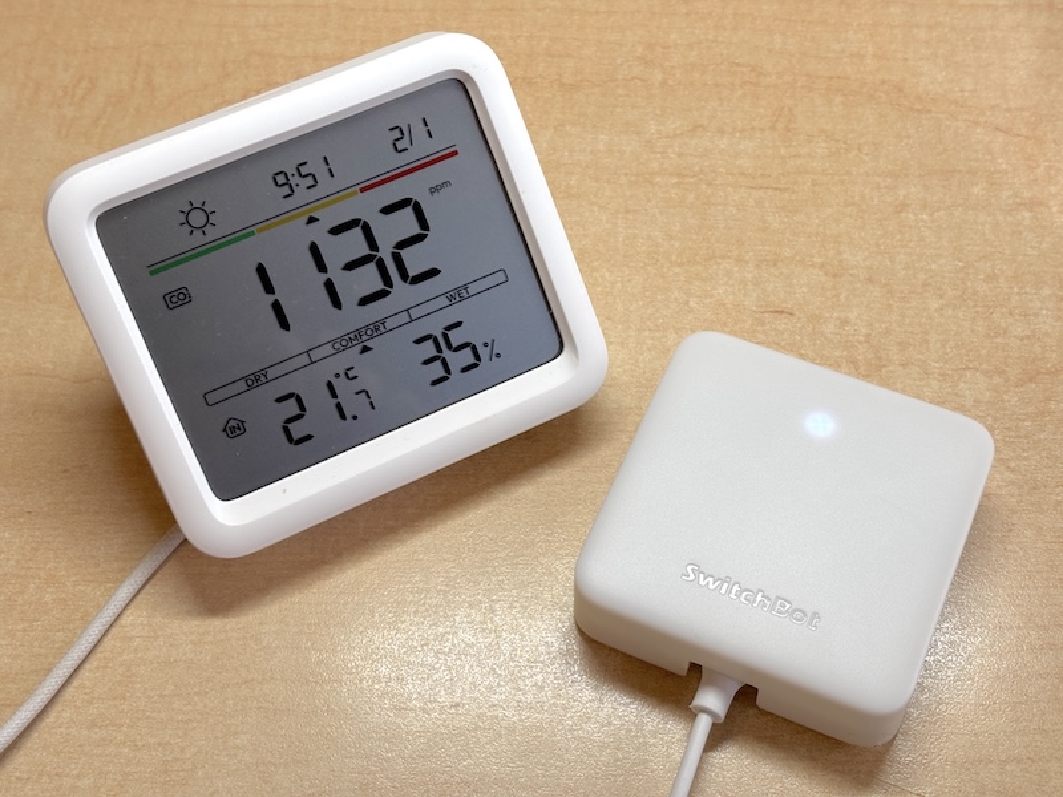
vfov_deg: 28.0
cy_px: 398
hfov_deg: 36.8
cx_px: 532
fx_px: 1597
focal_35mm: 52
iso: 32
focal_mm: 5.96
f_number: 1.6
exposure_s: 1/121
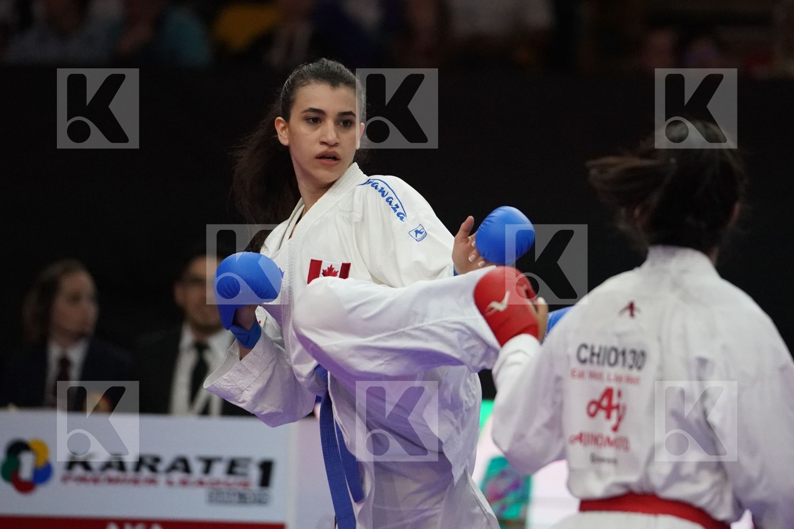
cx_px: 397
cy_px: 264
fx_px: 6616
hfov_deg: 6.9
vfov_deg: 4.6
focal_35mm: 300
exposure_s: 1/1000
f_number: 2.8
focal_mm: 200
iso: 6400
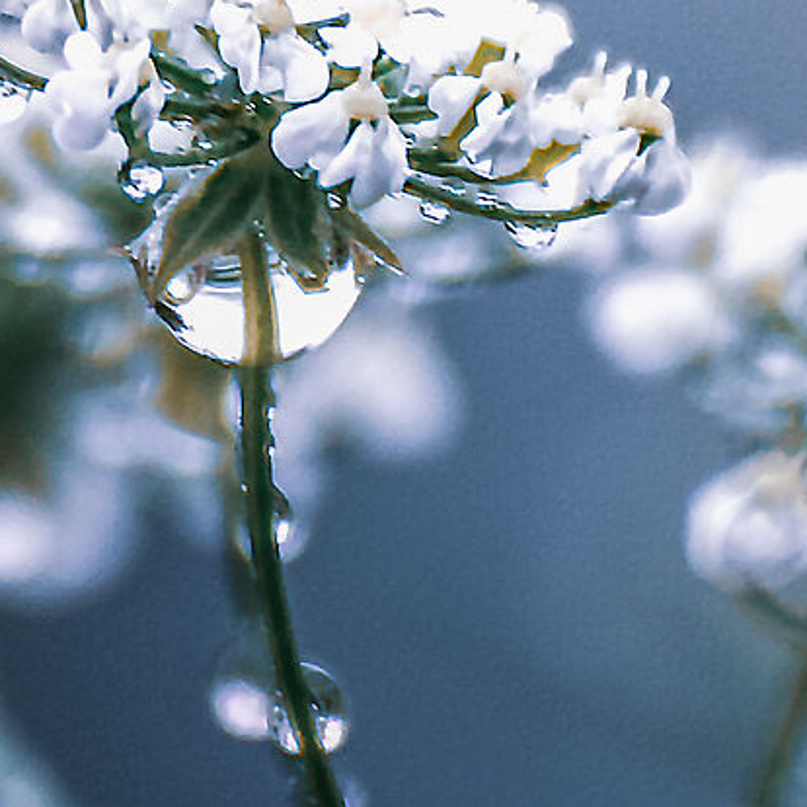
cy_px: 216
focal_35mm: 1479
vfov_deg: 1.2
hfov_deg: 1.2
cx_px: 257
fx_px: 39009
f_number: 5.6
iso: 200
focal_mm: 200
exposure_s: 1/40
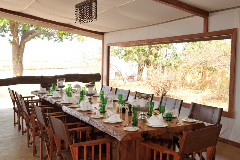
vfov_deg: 35.0
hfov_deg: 50.7
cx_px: 120
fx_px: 253
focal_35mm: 38
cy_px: 80
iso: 400
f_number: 8
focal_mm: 38
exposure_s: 1/30
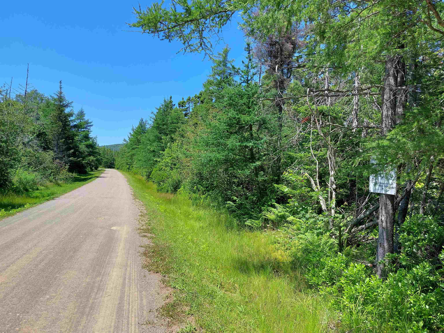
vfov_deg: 56.8
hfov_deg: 71.6
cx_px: 222
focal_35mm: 24
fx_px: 308
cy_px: 166
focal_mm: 5.23
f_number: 1.8
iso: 25
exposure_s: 1/716
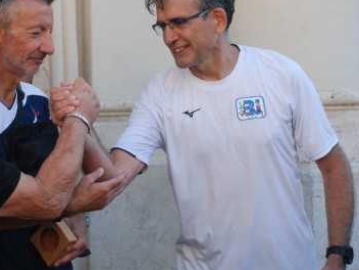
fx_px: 1483
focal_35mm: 143
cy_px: 105
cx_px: 63
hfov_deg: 13.7
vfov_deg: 10.4
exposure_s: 1/800
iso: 1000
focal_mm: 58
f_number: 5.3
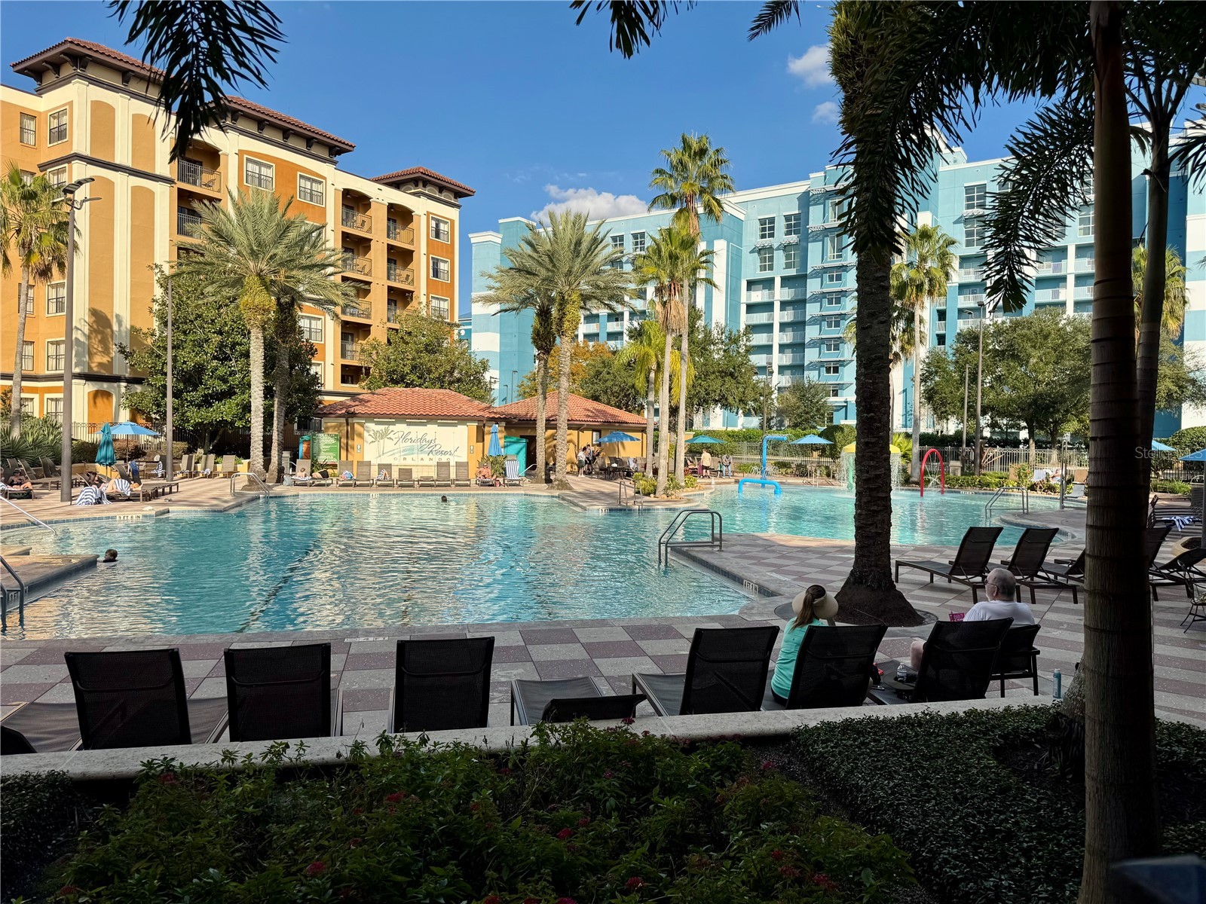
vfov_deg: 56.8
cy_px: 452
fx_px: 836
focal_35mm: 24
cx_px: 603
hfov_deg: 71.6
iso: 80
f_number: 1.78
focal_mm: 6.76
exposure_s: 1/4608
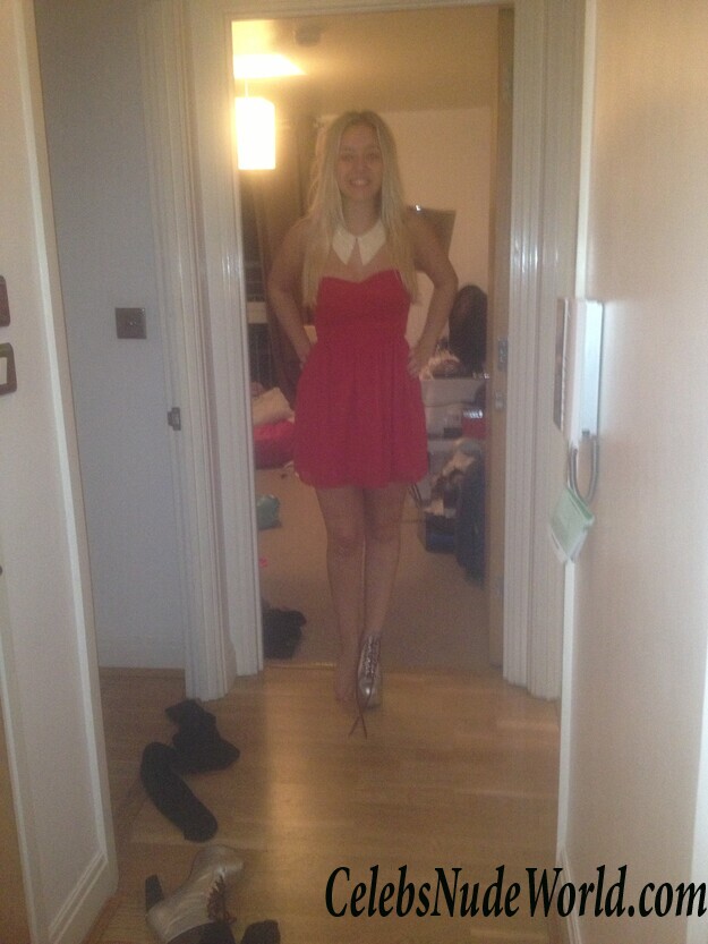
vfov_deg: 52.6
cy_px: 472
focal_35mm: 35
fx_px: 954
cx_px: 354
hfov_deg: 40.7
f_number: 2.4
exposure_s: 1/16
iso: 250
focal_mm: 4.28
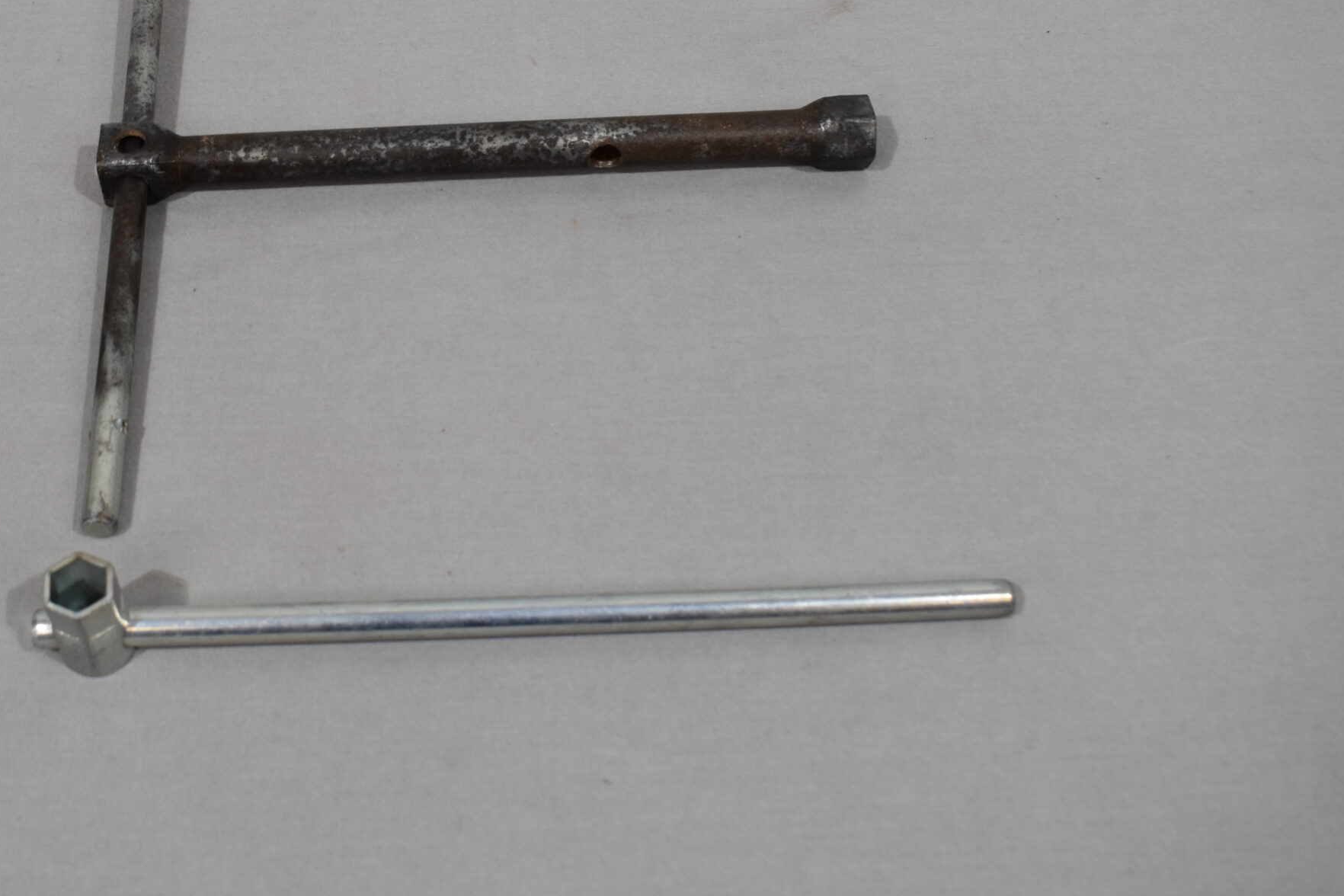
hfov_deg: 42.4
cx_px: 440
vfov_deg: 29.2
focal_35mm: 46
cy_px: 310
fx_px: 1707
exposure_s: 1/125
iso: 400
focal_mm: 21
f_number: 5.6
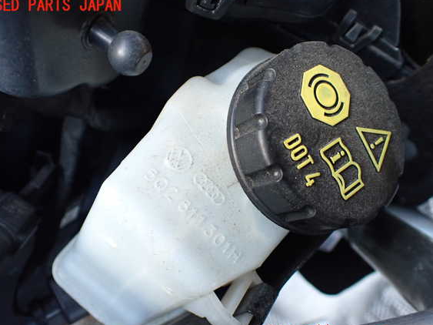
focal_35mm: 32
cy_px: 169
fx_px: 400
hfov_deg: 56.8
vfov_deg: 44.1
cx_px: 212
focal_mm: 5.4
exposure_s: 1/125
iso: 400
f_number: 2.3
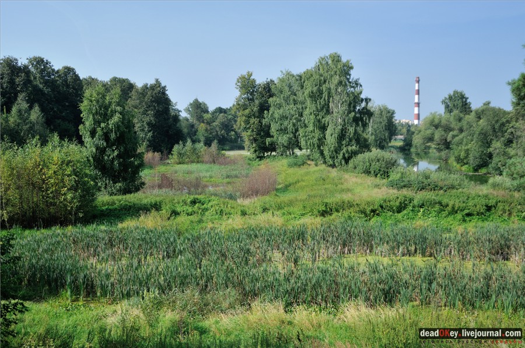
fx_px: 524
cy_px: 174
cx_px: 262
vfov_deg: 36.8
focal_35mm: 36
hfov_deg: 53.2
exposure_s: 1/320
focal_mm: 24
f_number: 7.1
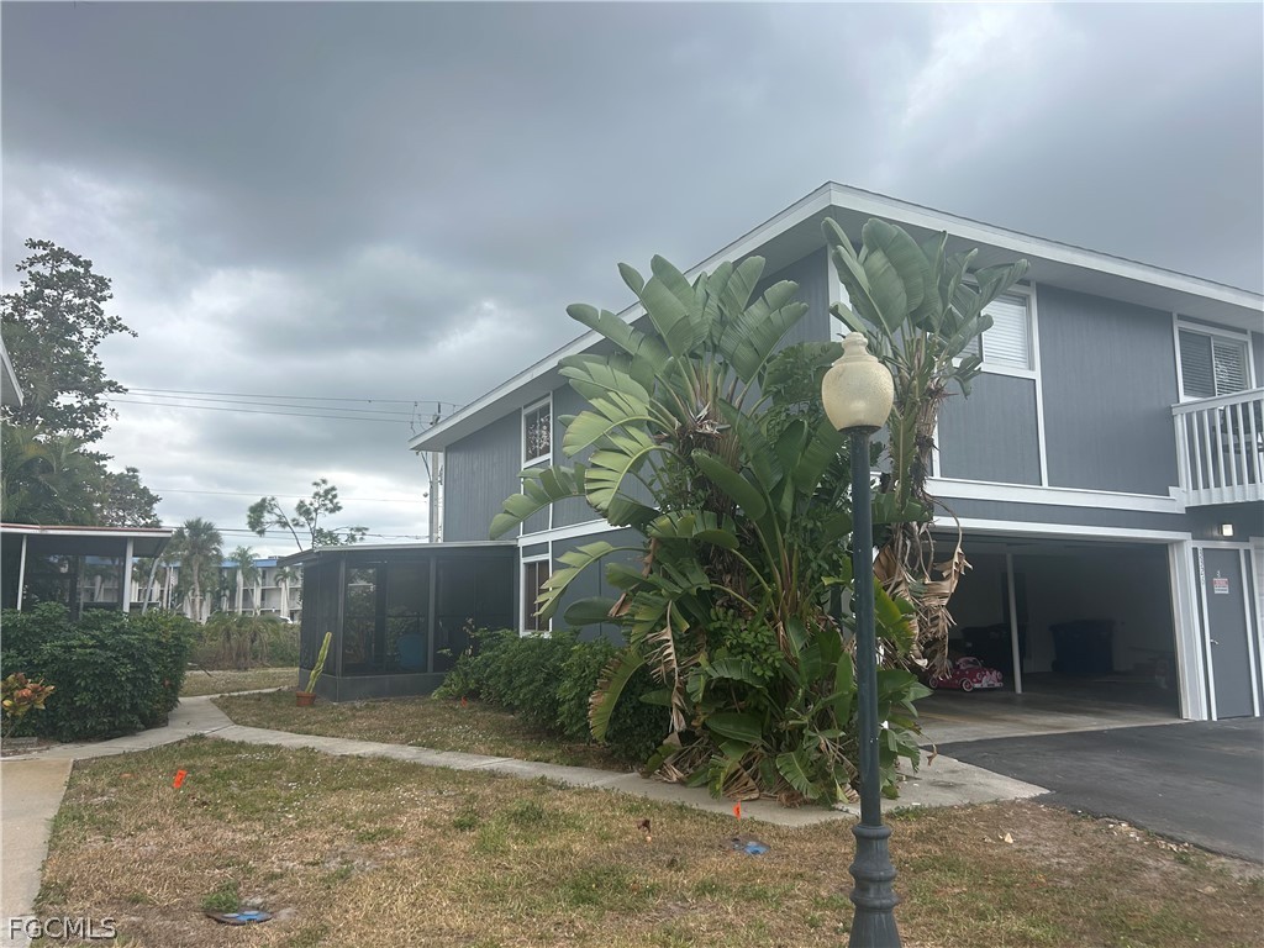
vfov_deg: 53.1
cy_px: 474
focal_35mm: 26
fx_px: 949
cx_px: 632
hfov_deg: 67.3
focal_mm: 5.7
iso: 50
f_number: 1.5
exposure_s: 1/1038
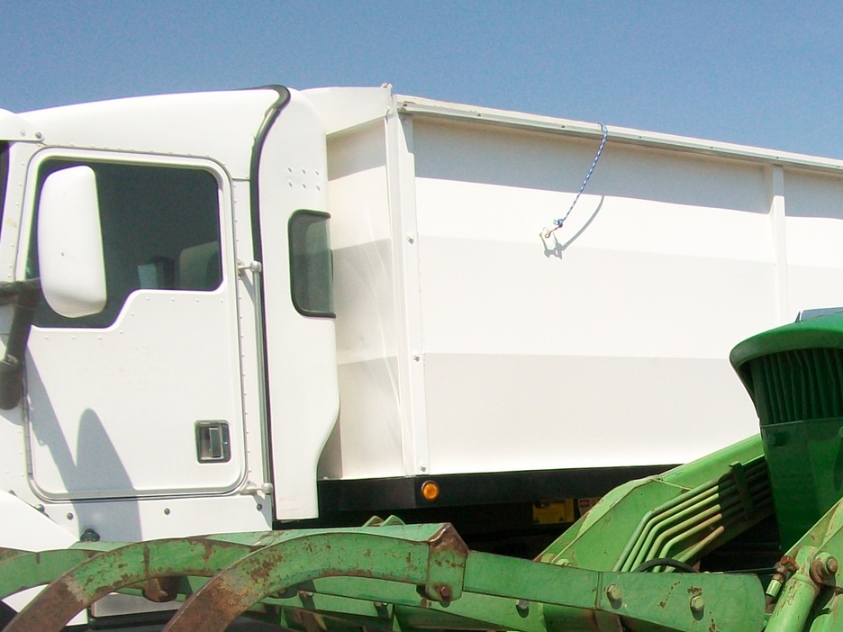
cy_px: 641
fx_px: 1705
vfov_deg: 20.3
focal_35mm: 70
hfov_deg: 26.5
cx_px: 806
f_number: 5.5
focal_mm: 5.7
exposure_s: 1/400
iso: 64
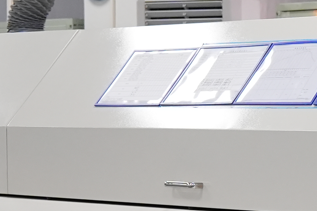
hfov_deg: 11.1
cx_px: 547
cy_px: 159
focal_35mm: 174
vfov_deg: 7.9
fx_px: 1532
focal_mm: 24
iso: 1000
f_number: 2.8
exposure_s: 1/125
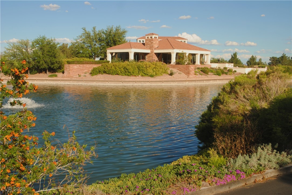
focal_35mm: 44
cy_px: 98
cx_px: 146
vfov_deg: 30.9
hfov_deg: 44.9
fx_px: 353
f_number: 11
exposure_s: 1/100
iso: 100
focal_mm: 29
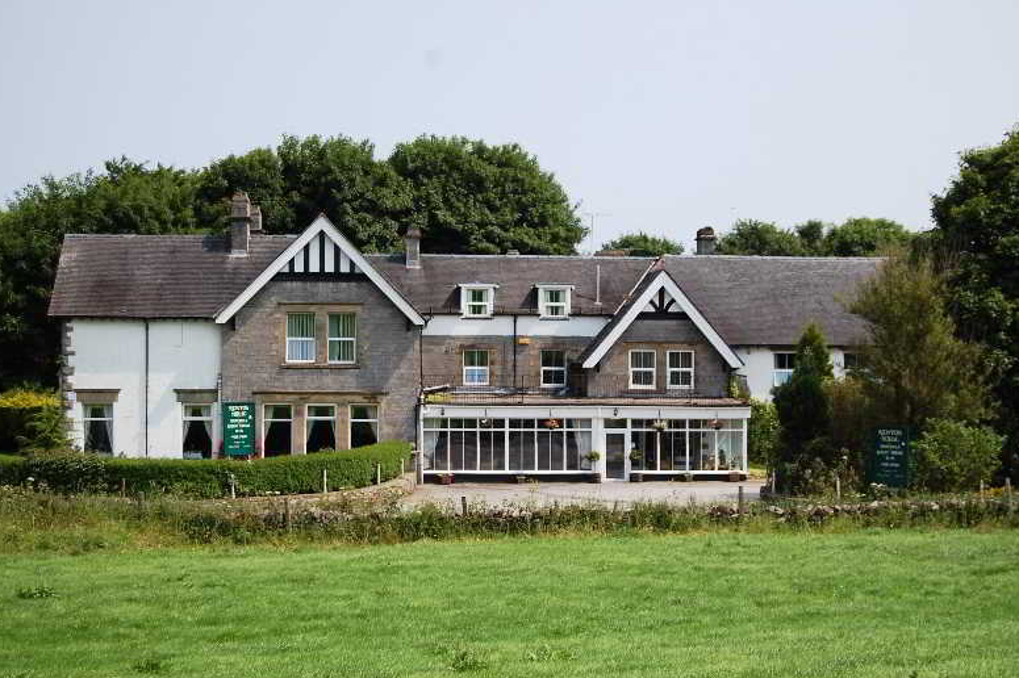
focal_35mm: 65
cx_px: 518
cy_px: 336
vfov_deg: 20.9
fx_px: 1839
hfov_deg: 31.0
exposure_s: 1/1000
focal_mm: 42
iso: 220
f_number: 5.3
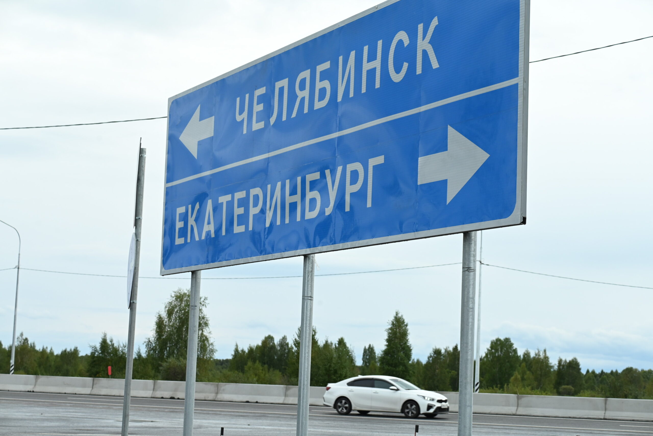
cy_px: 218
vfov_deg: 19.5
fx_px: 1270
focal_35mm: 70
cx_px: 326
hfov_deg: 28.8
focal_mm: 70
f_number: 9
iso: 1000
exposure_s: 1/640
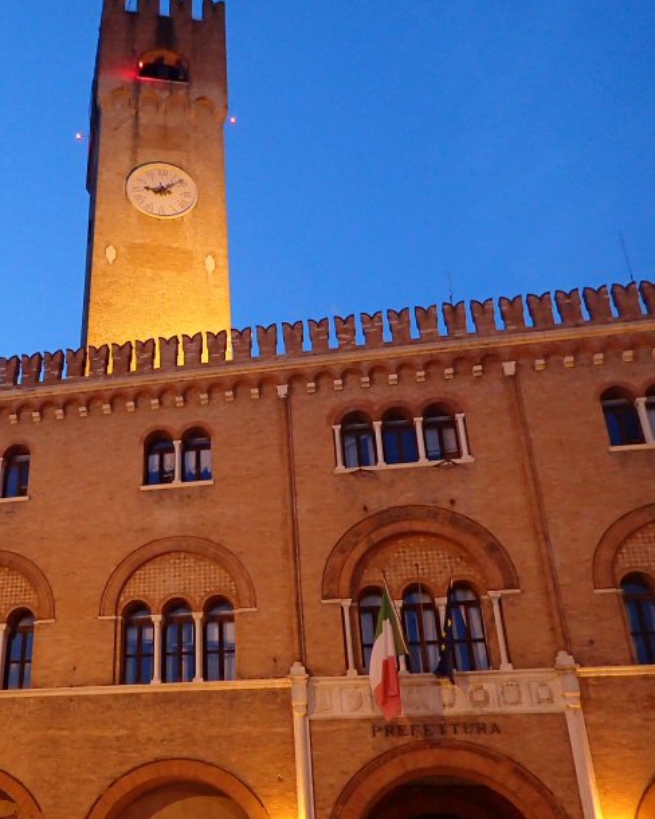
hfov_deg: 35.9
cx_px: 115
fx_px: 969
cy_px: 447
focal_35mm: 40
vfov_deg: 45.7
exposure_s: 1/30
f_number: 2
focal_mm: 4.5
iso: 500
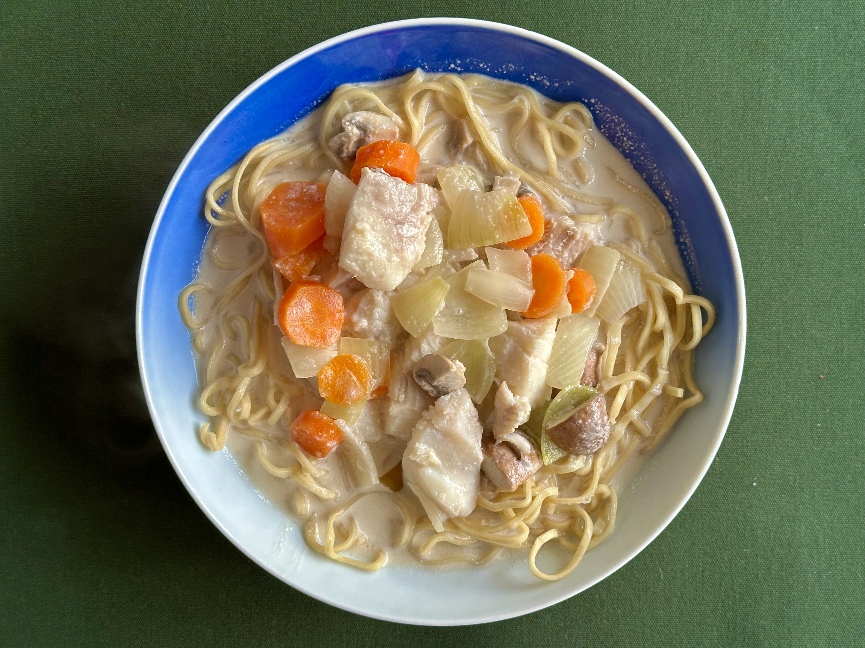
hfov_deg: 39.7
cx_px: 432
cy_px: 324
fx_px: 1199
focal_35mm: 48
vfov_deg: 30.3
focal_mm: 6.86
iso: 50
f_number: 1.78
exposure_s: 1/50
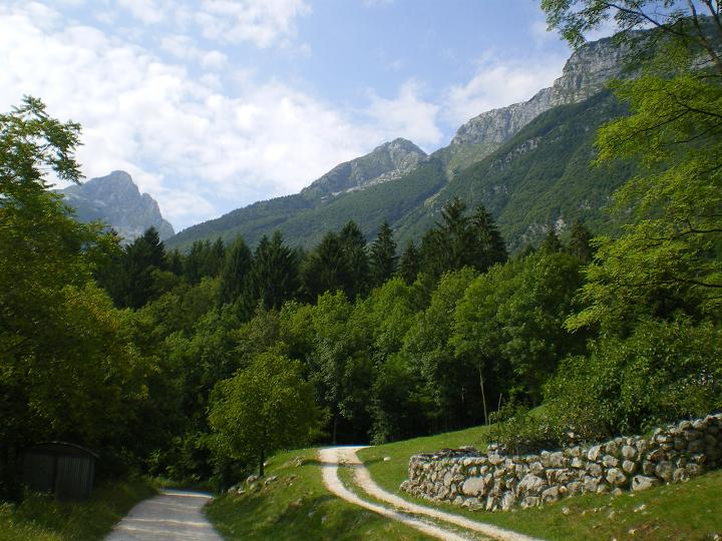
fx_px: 793
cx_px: 361
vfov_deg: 37.7
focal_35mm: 38
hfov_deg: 49.0
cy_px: 270
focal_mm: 6.3
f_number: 4.6
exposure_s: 1/400
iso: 64
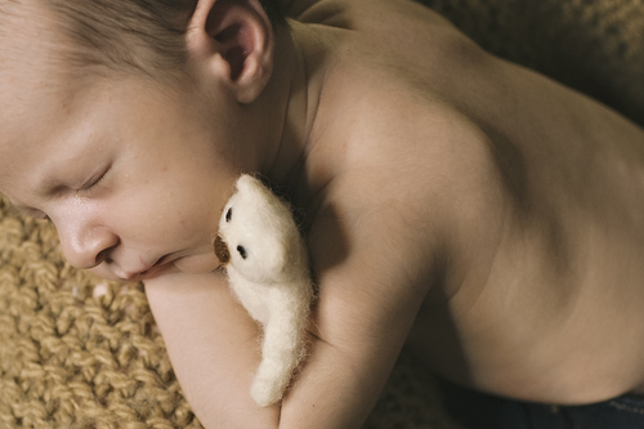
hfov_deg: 24.2
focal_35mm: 84
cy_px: 308
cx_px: 254
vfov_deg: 16.2
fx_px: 1502
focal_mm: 35
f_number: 2.5
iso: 500
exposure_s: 1/125
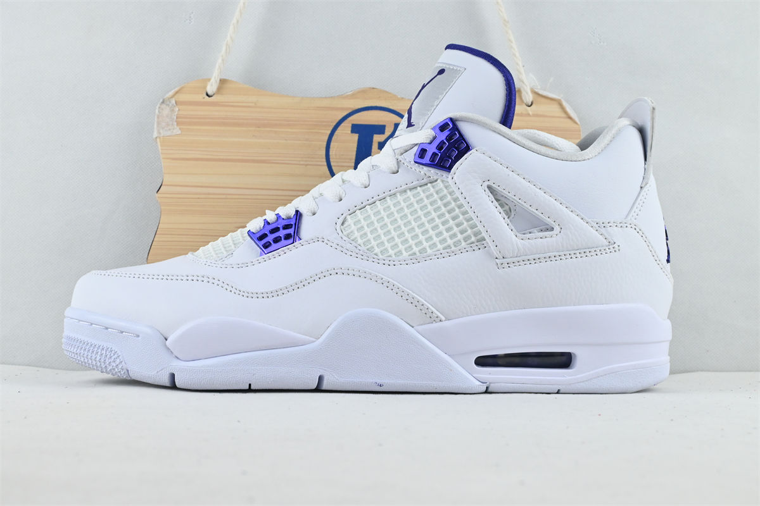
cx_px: 380
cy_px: 253
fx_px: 918
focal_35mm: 44
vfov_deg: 30.8
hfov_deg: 45.0
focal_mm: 29
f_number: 10
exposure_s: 1/125
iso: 1000
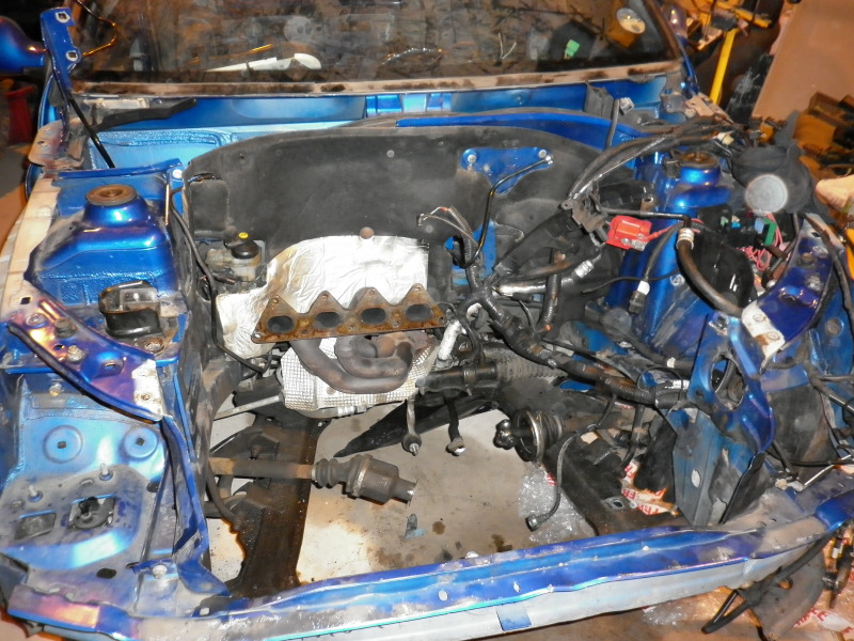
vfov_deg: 49.7
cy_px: 320
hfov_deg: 63.4
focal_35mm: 28
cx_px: 427
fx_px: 691
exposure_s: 1/30
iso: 320
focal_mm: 5
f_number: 2.8
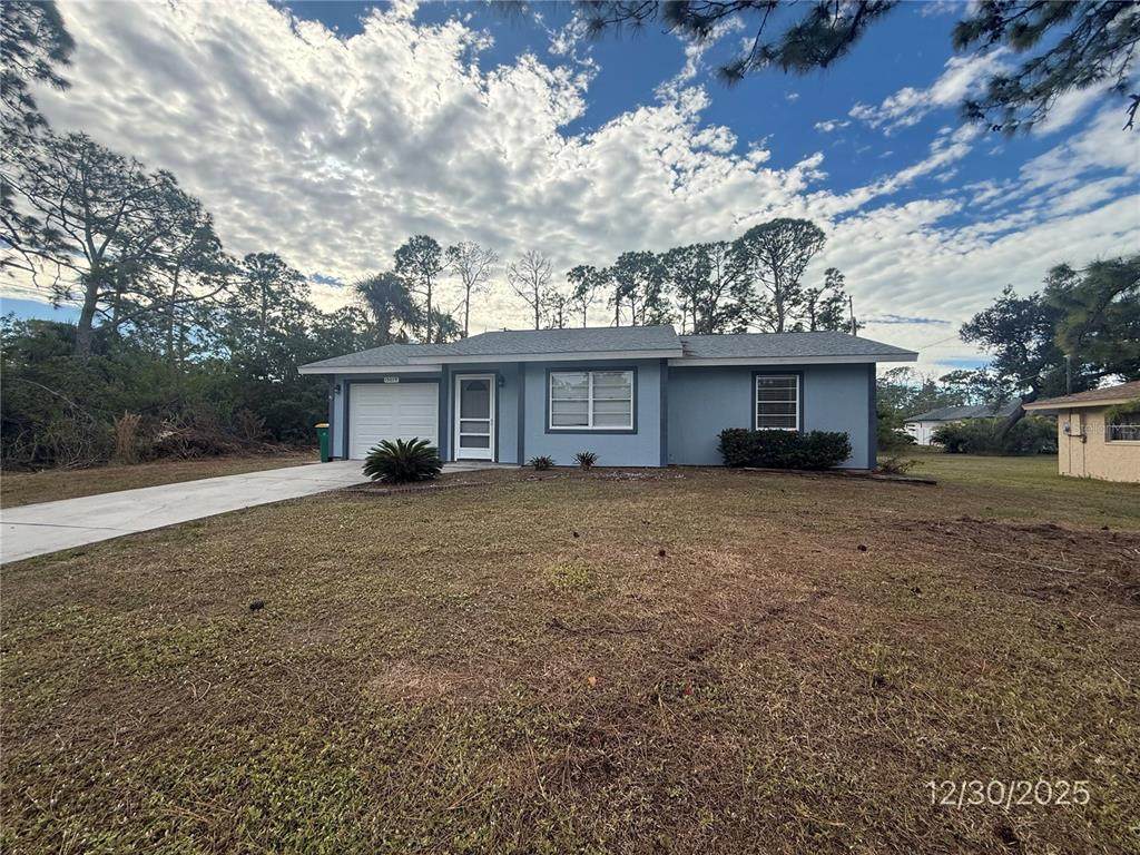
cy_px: 428
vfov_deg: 85.7
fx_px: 461
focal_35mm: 14
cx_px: 570
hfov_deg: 102.1
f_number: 2.2
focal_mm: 2.22
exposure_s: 1/1125
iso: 64
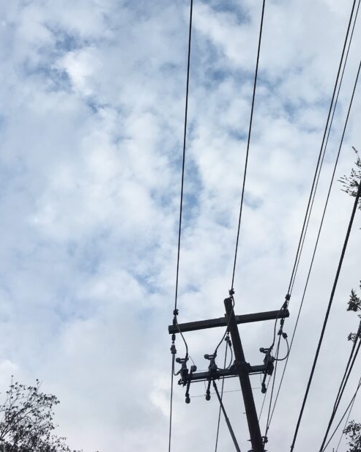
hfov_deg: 32.0
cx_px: 198
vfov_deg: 38.0
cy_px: 84
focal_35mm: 47
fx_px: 628
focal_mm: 4.15
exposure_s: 1/1166
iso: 25
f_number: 2.2
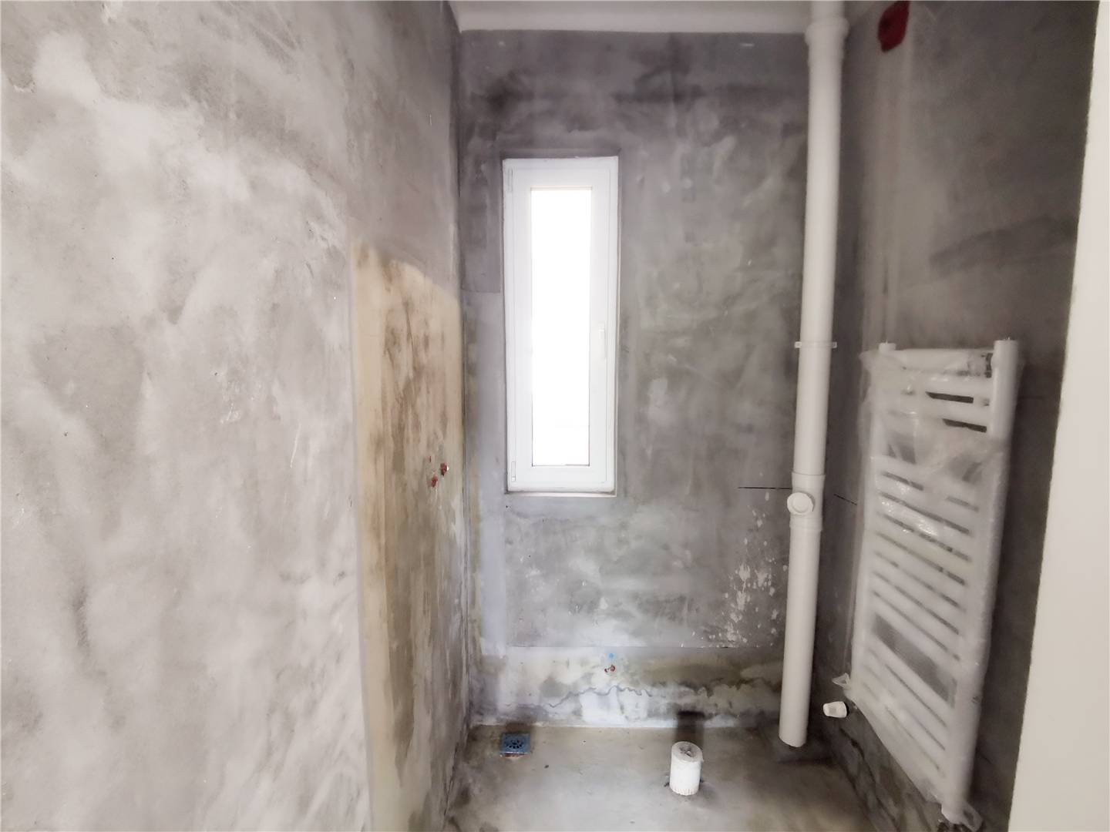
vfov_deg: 74.7
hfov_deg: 91.0
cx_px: 555
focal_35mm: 17
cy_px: 416
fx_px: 545
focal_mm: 2.26
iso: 640
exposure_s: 1/17.3
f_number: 2.2
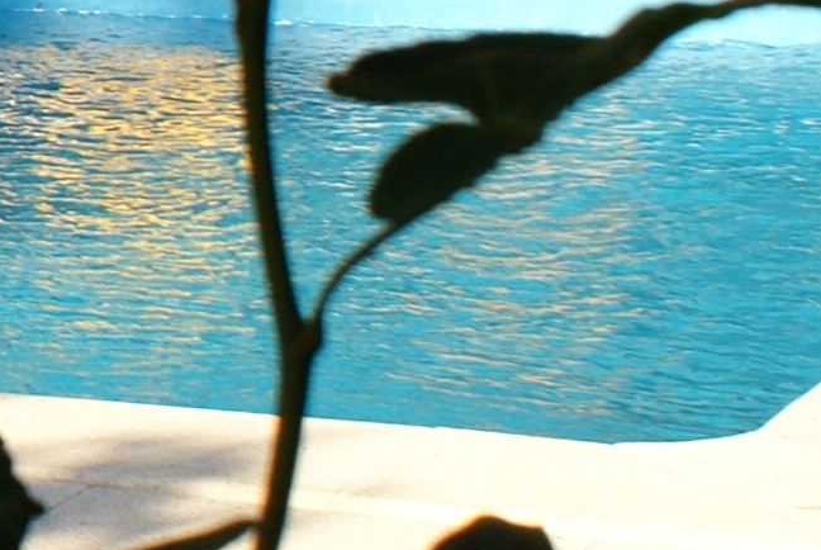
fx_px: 4910
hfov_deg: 8.6
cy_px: -327
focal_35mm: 215
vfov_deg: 6.3
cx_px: -1228
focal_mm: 24
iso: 100
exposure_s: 1/100
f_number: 10
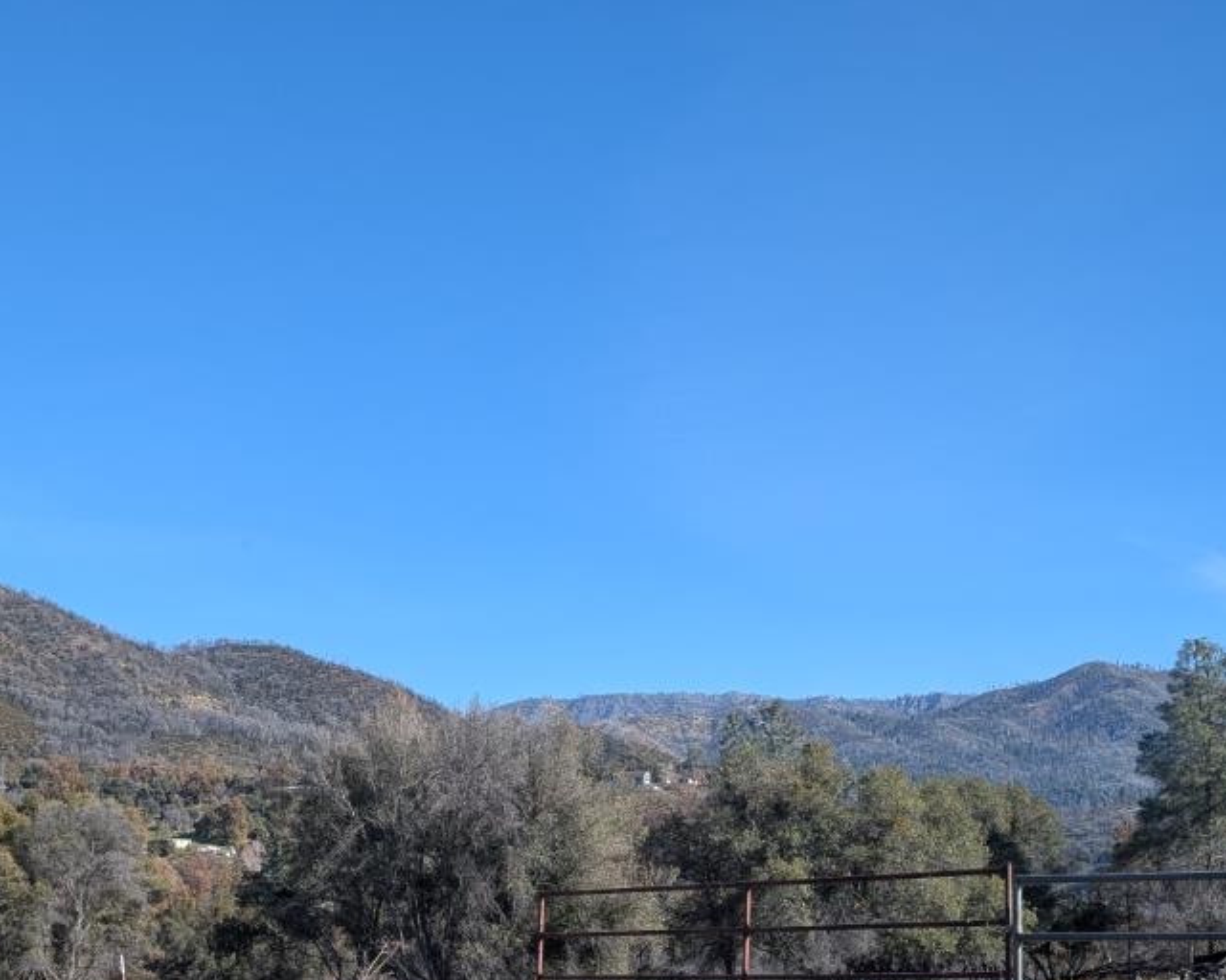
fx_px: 1996
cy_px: 795
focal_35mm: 55
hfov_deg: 34.1
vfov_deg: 27.0
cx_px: 513
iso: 20
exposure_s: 1/782
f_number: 1.68
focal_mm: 6.9
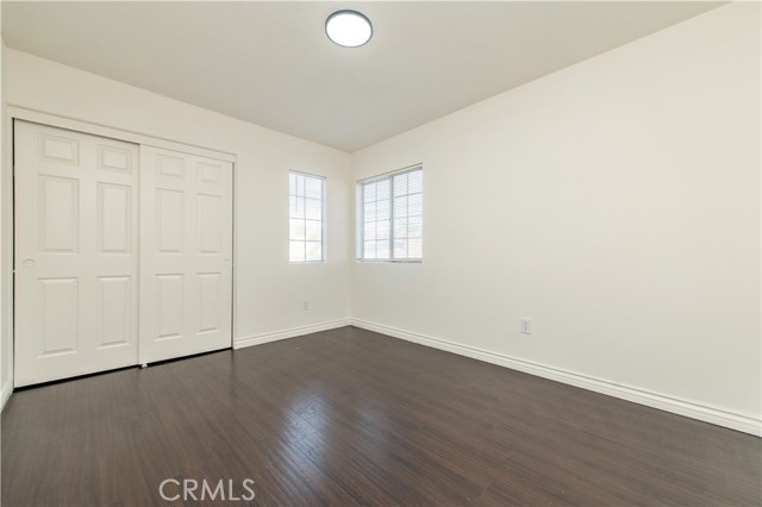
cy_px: 254
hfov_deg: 104.3
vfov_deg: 81.1
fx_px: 296
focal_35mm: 14
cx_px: 381
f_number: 5
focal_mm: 14
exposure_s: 1/100
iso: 200
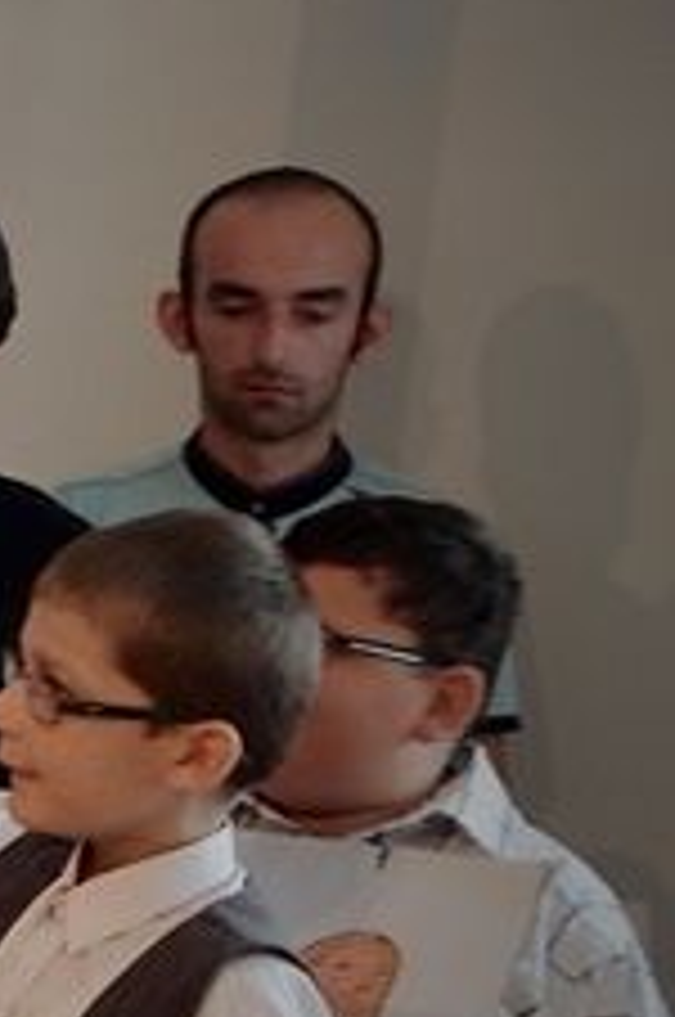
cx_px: -1152
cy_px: 612
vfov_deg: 13.8
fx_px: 4203
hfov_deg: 8.2
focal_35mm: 149
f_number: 3.4
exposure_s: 1/8
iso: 400
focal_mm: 6.8
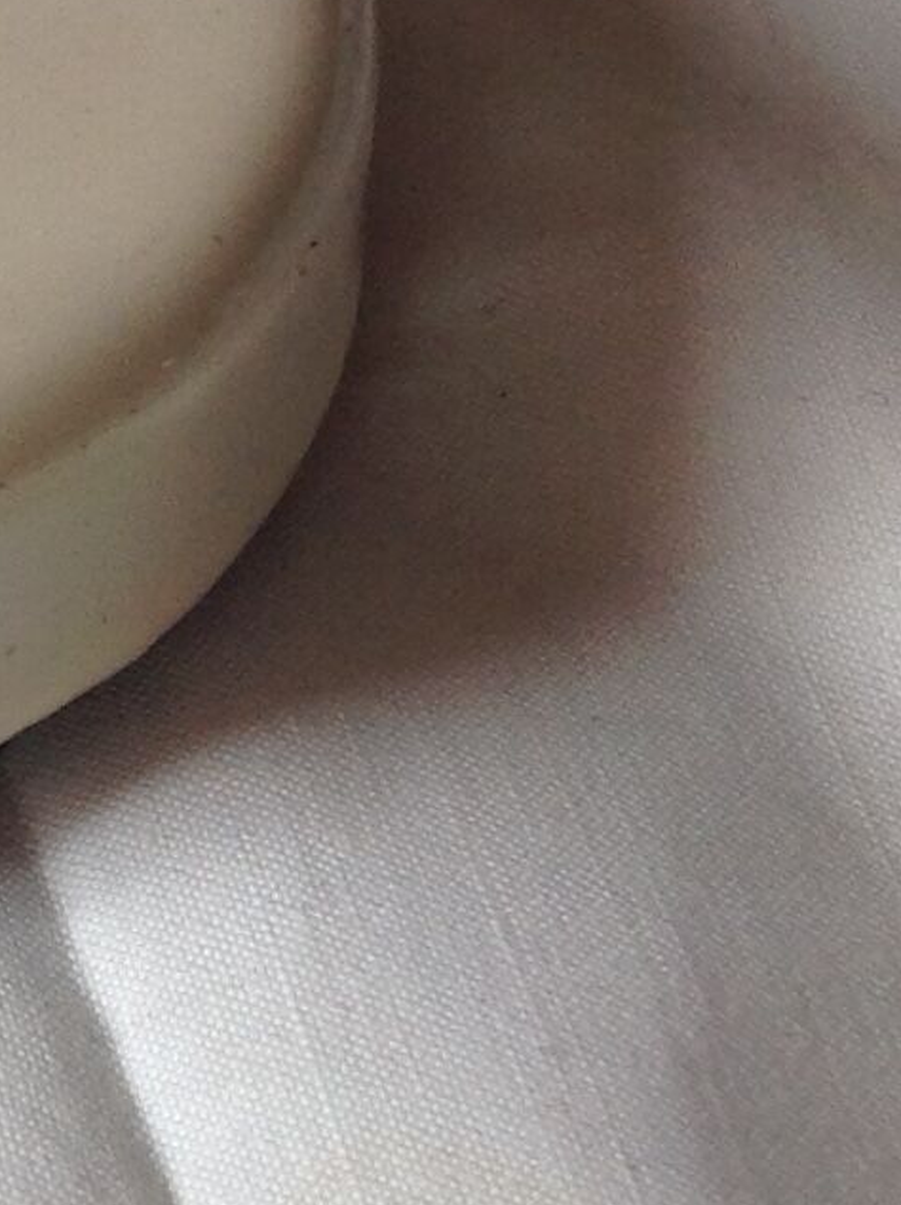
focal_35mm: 143
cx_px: -903
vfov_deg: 13.8
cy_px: 582
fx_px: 4973
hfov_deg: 9.6
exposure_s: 1/60
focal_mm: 4.28
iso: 50
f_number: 2.4
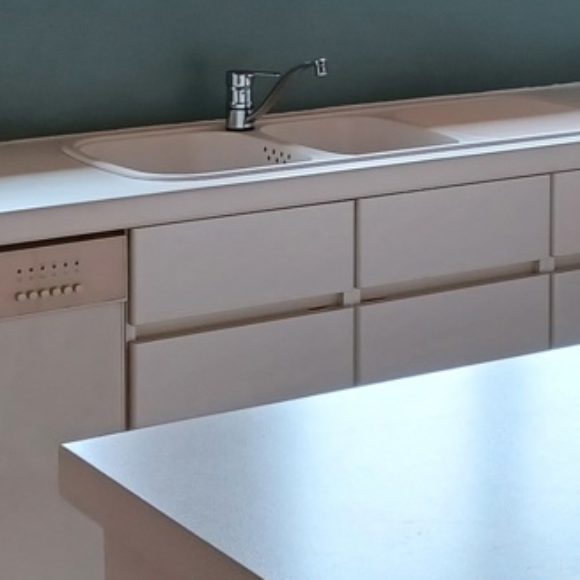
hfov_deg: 15.9
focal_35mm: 108
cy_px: -7
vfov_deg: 15.8
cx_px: 546
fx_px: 2047
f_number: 1.8
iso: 64
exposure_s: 1/50
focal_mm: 4.6
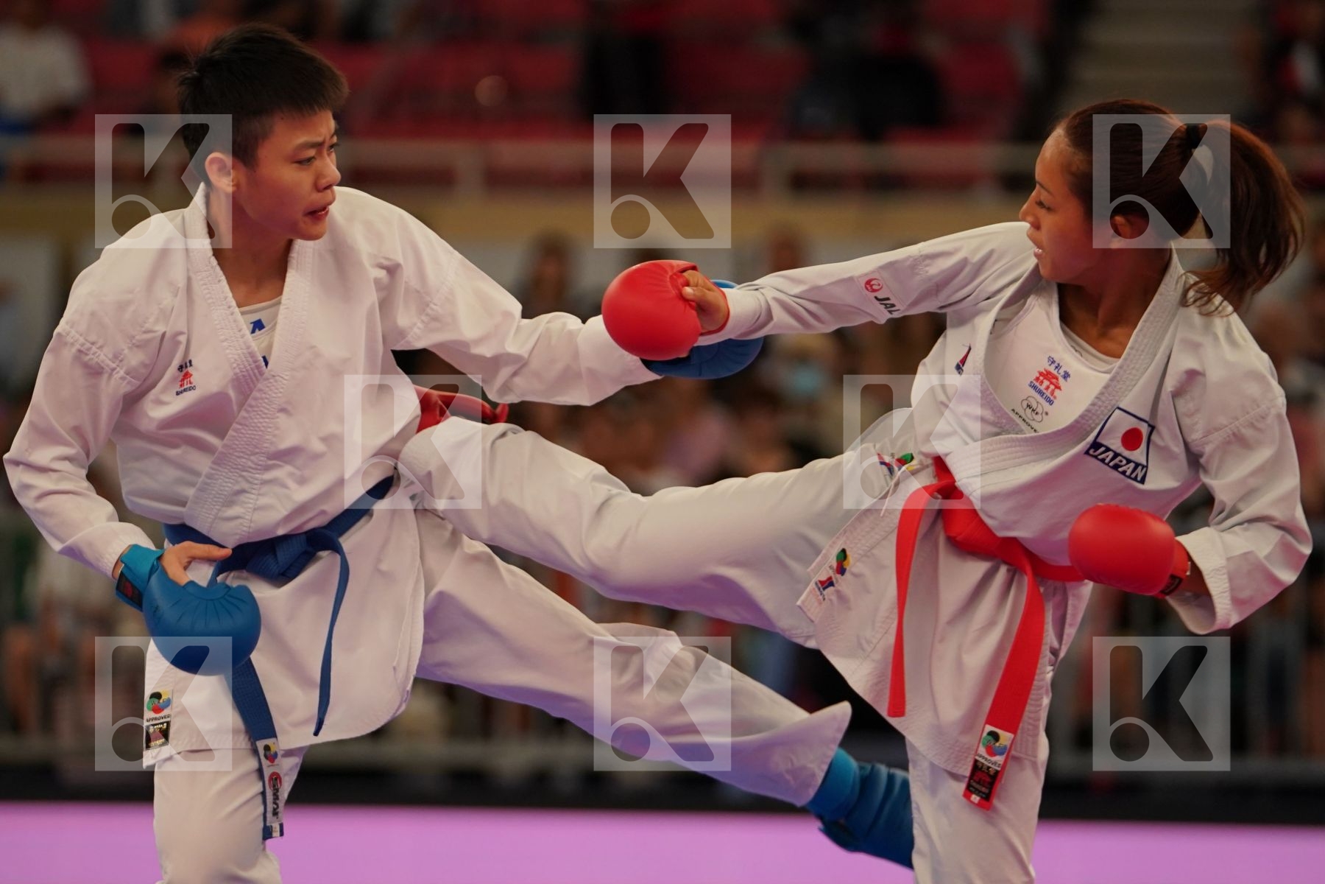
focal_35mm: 252
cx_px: 662
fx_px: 9274
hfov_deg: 8.2
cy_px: 442
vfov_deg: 5.5
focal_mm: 168
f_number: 2.8
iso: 1250
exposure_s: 1/1000
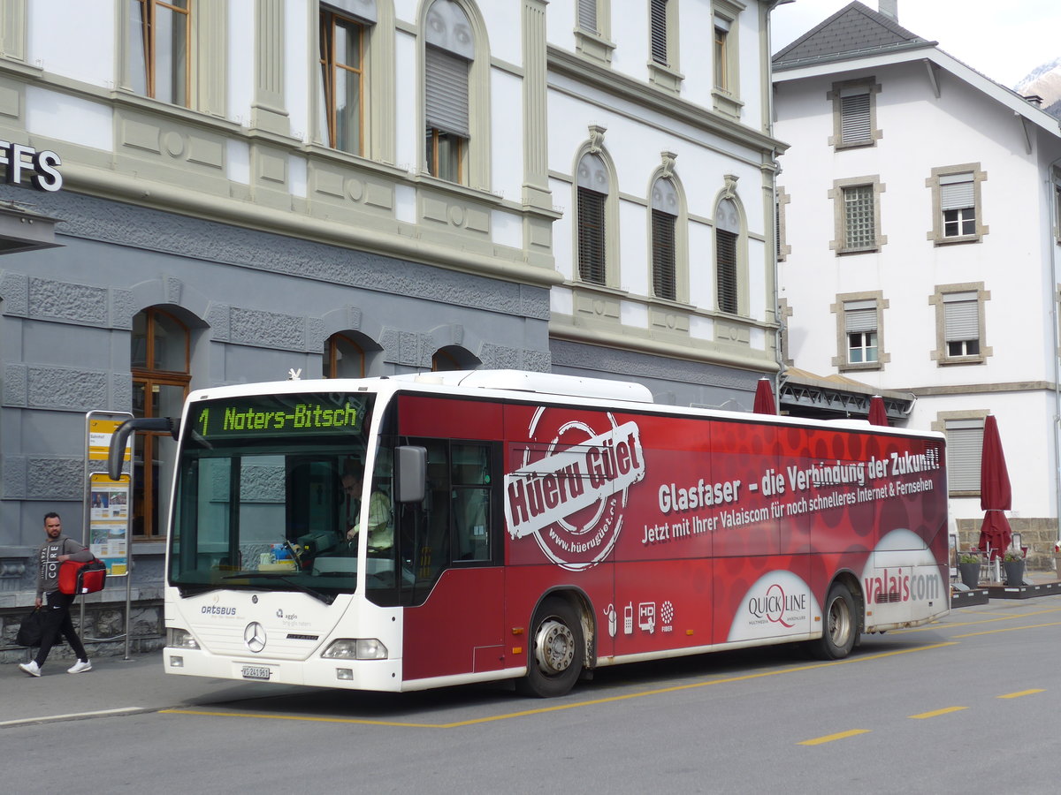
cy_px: 398
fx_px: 1808
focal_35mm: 59
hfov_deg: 32.7
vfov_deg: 24.8
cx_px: 530
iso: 80
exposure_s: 1/500
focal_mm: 12
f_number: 3.5
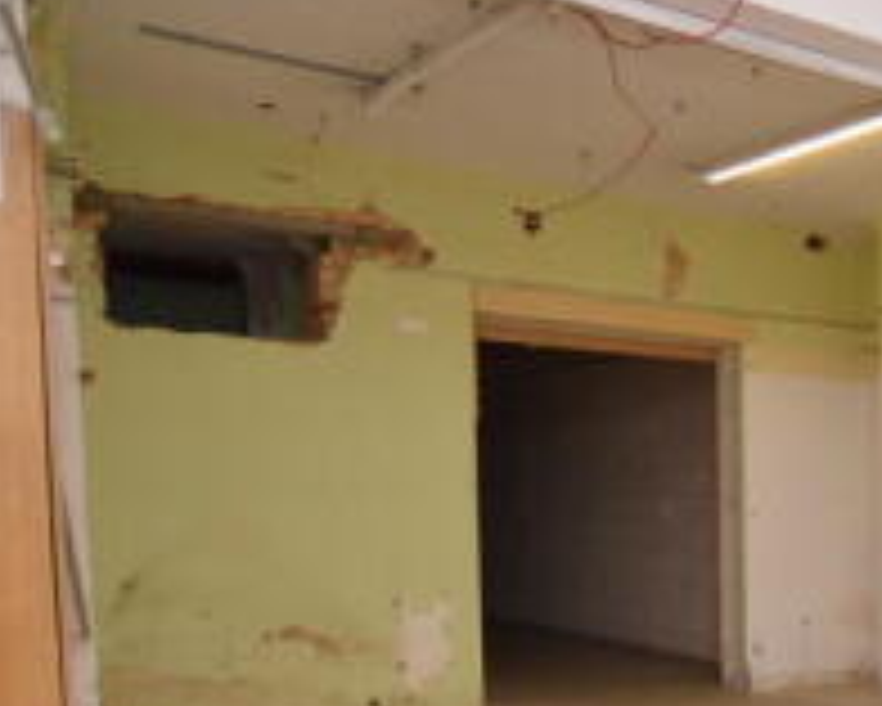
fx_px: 1227
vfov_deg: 30.7
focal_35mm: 47
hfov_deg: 30.9
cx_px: 1148
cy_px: 630
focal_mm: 10
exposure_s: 1/60
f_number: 4
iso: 100
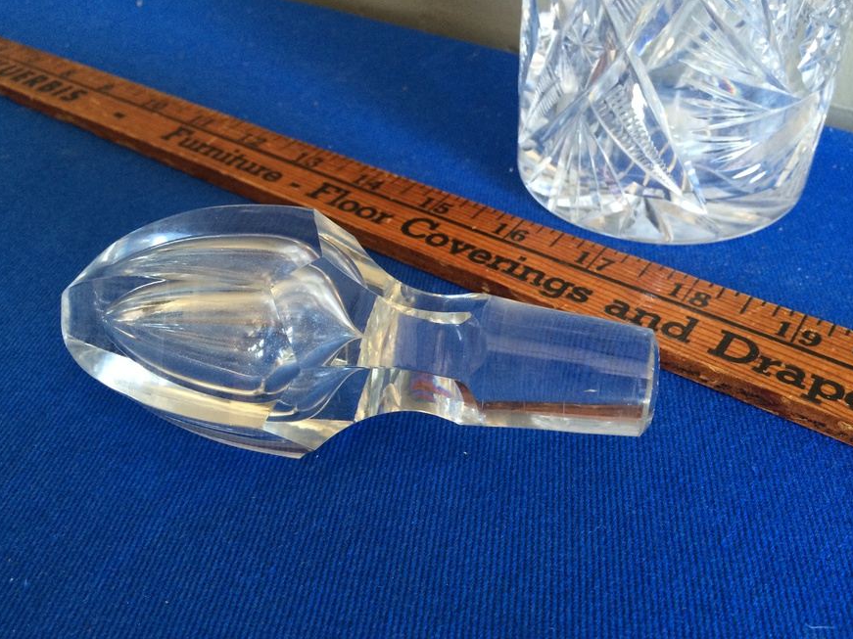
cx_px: 419
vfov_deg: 45.4
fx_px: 764
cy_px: 328
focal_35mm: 31
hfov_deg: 58.4
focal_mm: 4.12
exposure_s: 1/30
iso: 125
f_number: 2.2
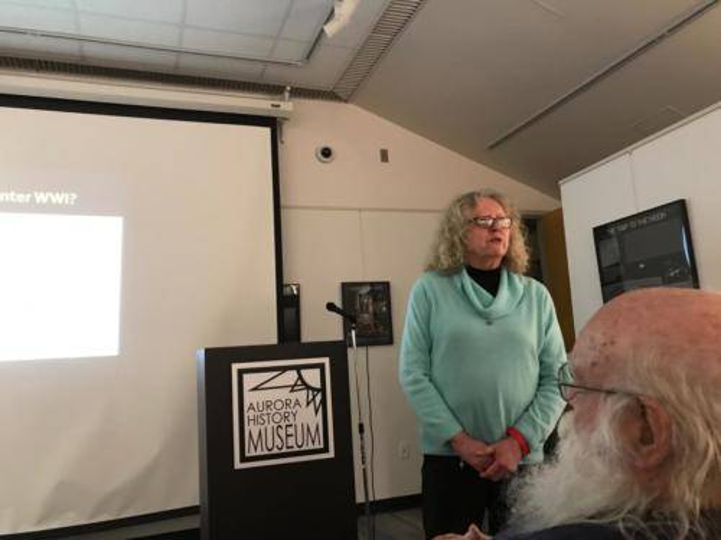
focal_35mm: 28
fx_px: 583
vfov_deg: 49.7
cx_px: 360
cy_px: 270
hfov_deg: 63.4
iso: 80
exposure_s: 1/15
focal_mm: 3.99
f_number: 1.8
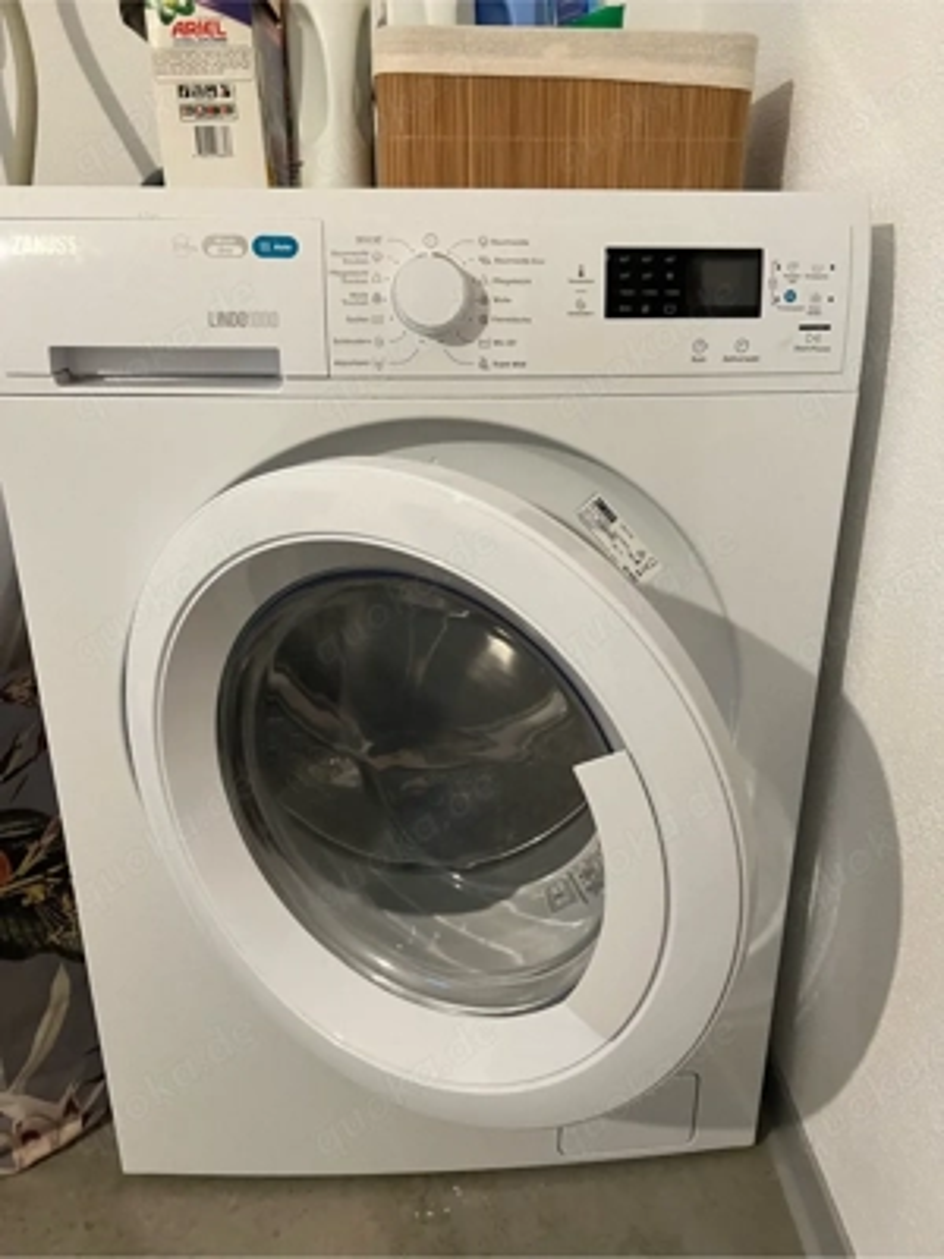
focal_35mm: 26
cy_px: 630
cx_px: 472
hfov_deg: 53.1
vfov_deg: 67.3
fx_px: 945
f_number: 1.5
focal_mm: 5.7
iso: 400
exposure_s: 1/50
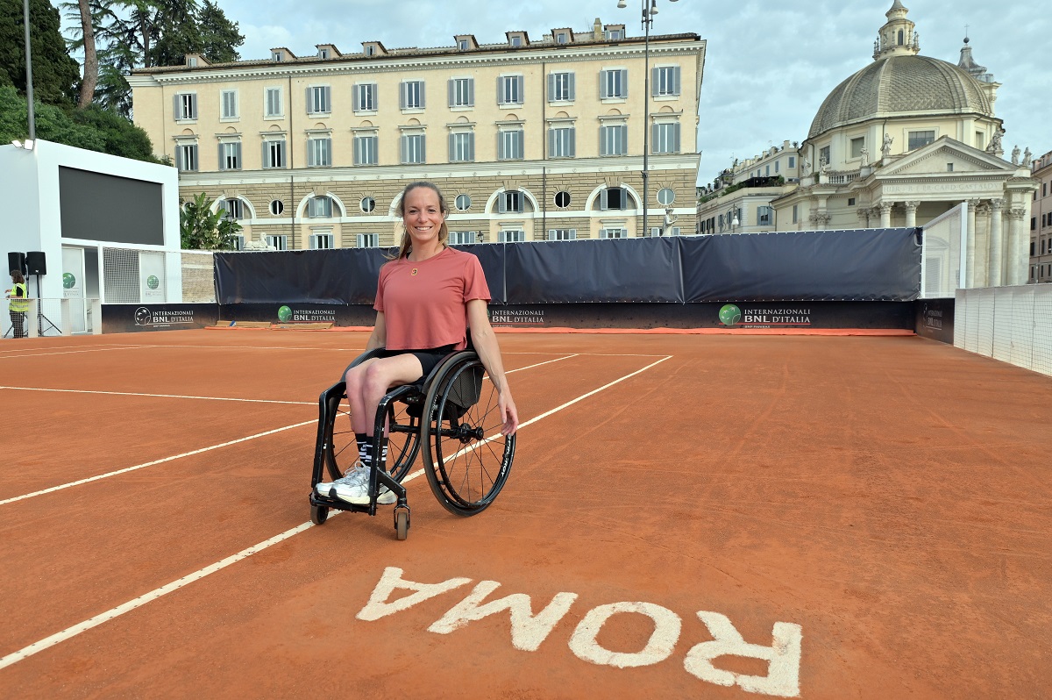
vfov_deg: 53.1
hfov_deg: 73.8
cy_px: 350
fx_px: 701
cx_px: 526
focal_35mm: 24
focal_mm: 24
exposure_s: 1/400
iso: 200
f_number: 7.1
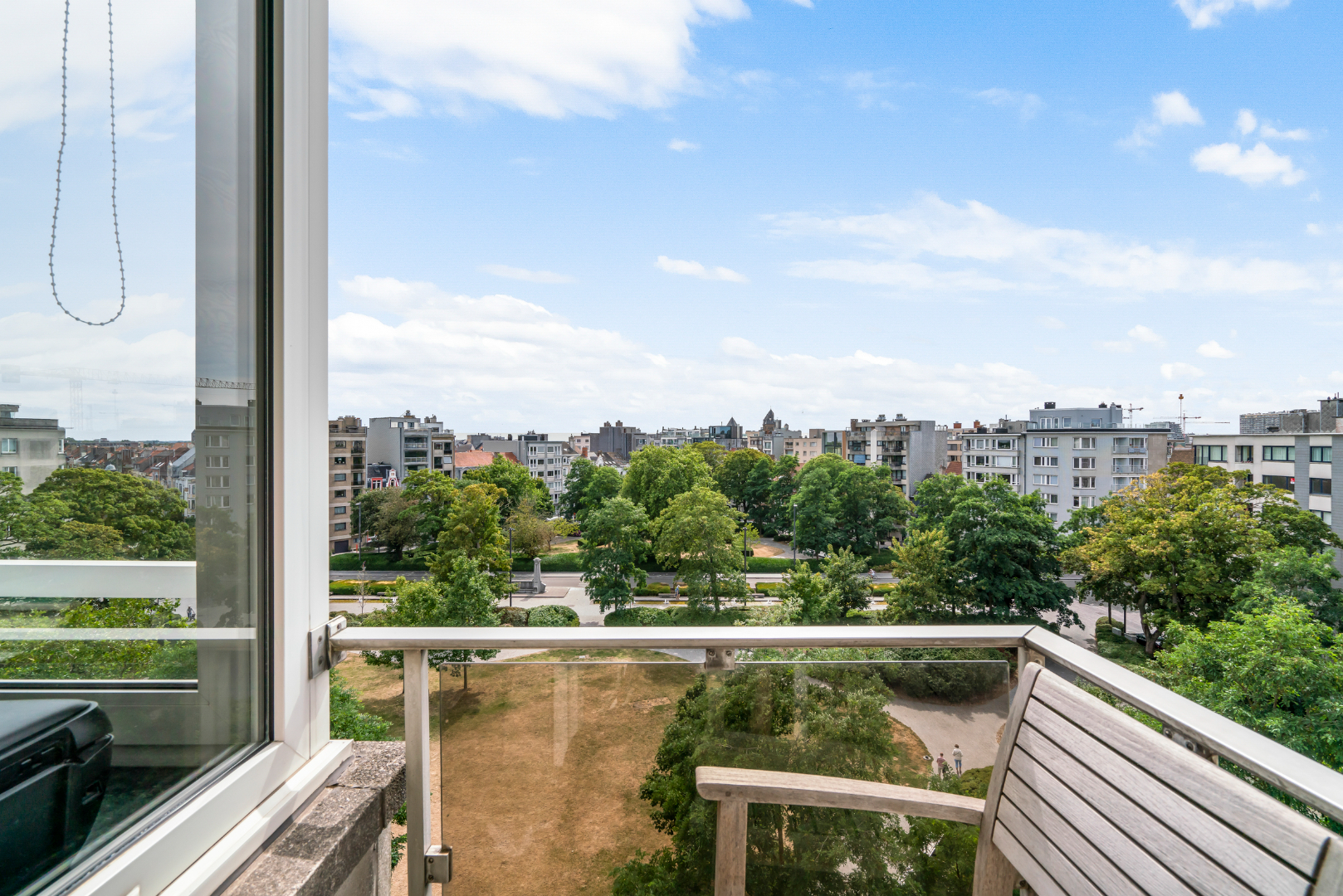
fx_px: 597
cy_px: 448
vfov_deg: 73.8
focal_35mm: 16
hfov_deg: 96.7
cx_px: 672
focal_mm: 16
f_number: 10
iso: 500
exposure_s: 1/640
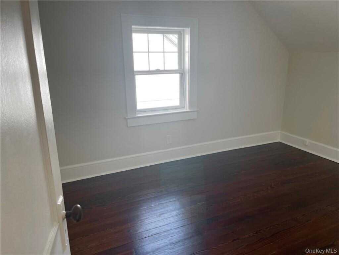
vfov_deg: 53.1
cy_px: 128
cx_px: 170
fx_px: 255
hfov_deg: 67.3
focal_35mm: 26
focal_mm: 5.1
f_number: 1.6
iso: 64
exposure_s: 1/120
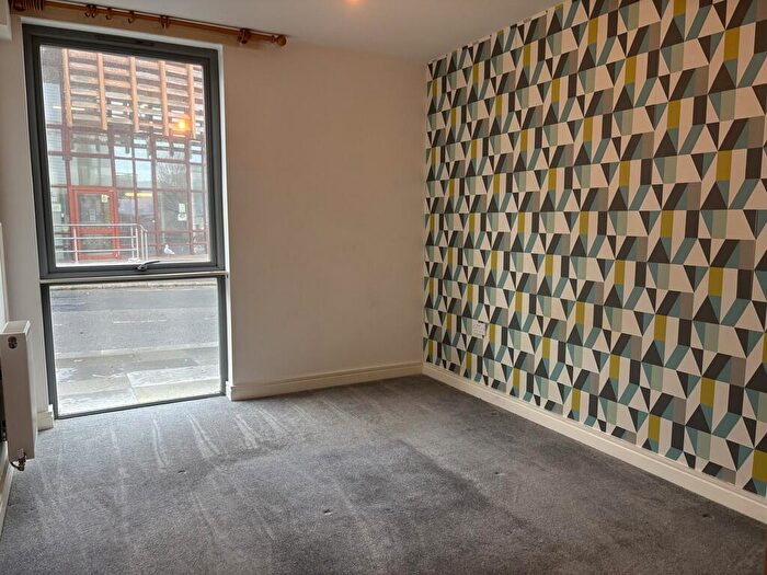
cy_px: 288
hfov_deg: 67.3
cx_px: 384
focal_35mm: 26
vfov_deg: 53.1
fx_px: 576
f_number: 1.6
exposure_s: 1/50
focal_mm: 5.96
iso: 125
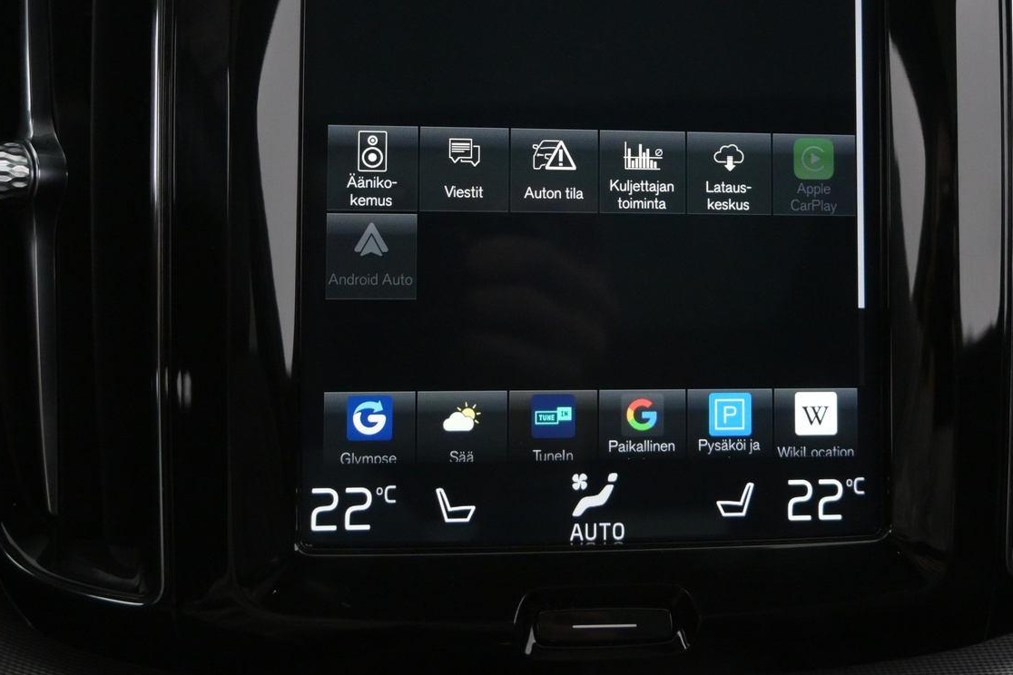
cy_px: 199
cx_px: 579
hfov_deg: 42.9
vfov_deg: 29.1
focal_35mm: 46
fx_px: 1287
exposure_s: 1/60
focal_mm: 21
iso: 2500
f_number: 4
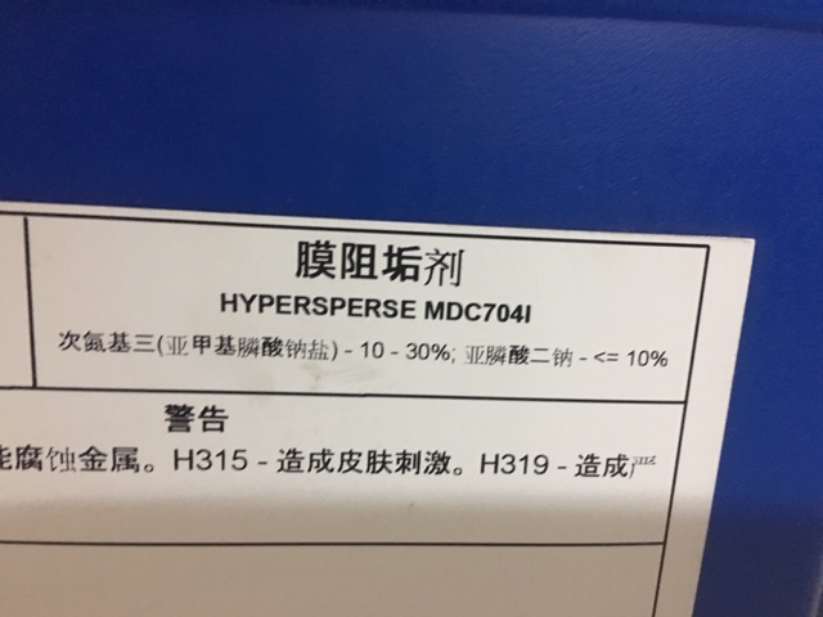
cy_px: 308
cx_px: 412
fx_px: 689
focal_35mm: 29
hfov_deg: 61.7
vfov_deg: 48.2
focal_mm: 4.15
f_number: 2.2
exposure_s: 1/8
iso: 160
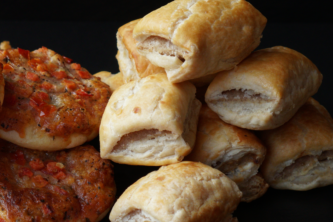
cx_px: -24
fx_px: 1121
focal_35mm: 121
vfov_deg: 11.3
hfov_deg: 16.4
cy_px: 123
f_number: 5
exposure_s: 1/80
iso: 500
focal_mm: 35
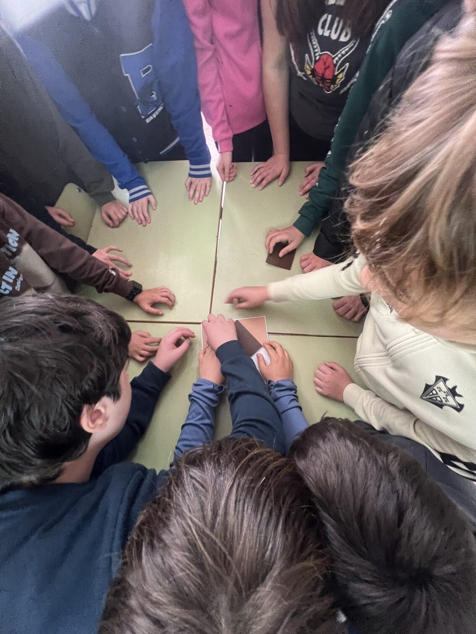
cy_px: 317
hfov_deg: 89.9
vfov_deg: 106.2
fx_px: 238
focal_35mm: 13
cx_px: 238
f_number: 1.8
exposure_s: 1/50
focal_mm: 1.57
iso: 400
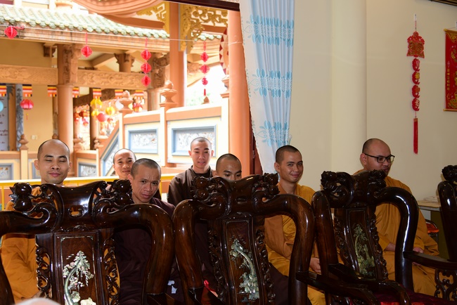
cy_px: 152
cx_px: 228
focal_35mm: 38
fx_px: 483
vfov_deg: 35.1
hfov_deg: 50.7
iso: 320
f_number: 4
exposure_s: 1/60
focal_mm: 38
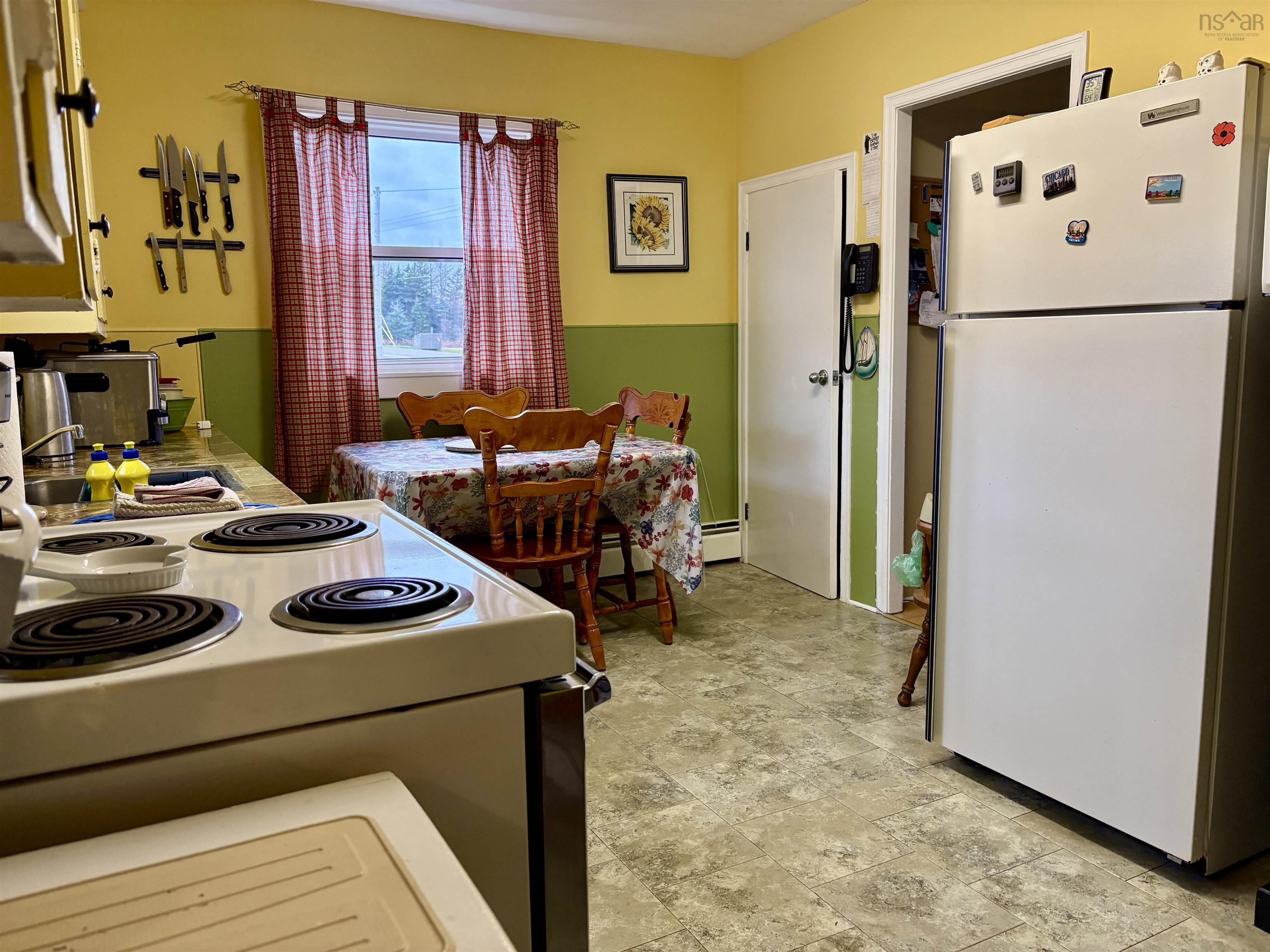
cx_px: 635
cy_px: 476
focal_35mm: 26
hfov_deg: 67.3
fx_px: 954
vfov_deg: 53.1
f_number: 1.6
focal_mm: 5.96
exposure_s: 1/120
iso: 160
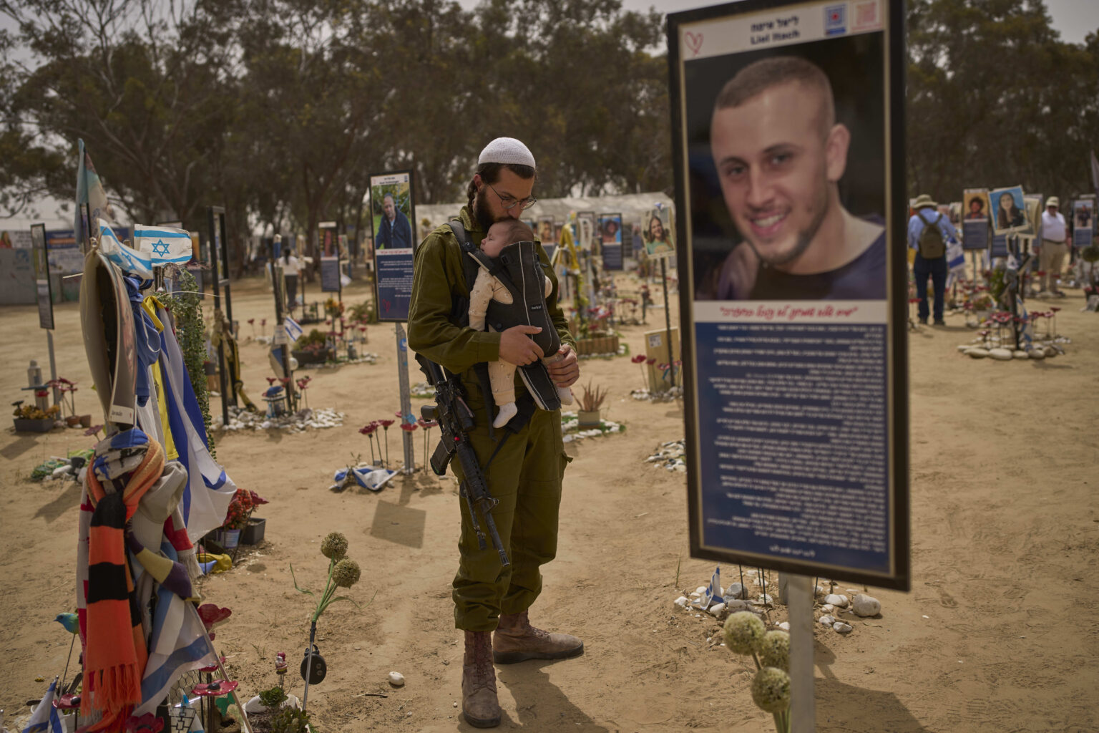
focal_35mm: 35
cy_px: 366
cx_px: 550
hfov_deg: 54.4
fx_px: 1068
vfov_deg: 37.9
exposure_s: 1/4000
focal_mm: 35
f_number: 2.5
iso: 50
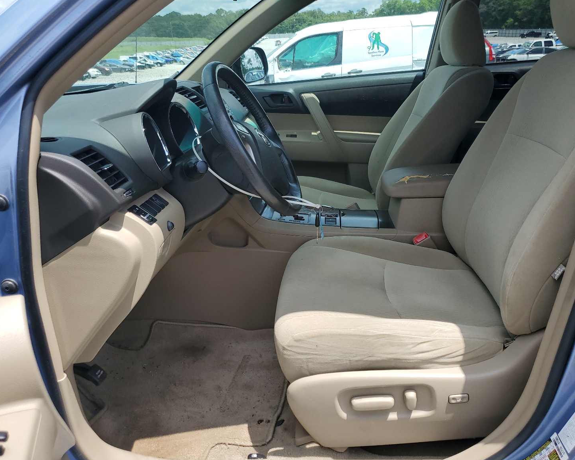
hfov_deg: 62.1
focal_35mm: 28
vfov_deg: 51.5
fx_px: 476
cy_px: 230
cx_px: 315
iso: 50
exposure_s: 1/2000
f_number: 1.5
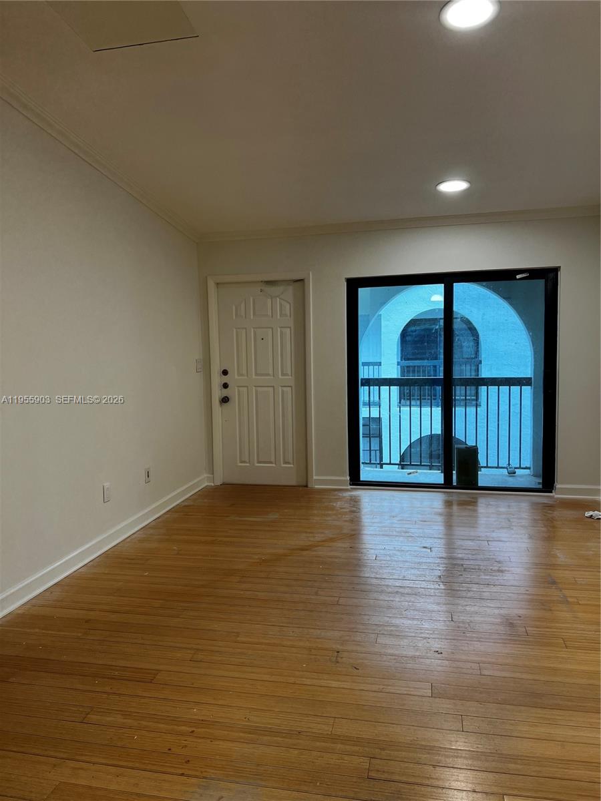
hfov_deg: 53.1
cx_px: 300
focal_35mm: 26
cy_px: 400
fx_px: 602
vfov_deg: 67.3
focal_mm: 5.7
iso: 50
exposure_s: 1/120
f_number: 1.5
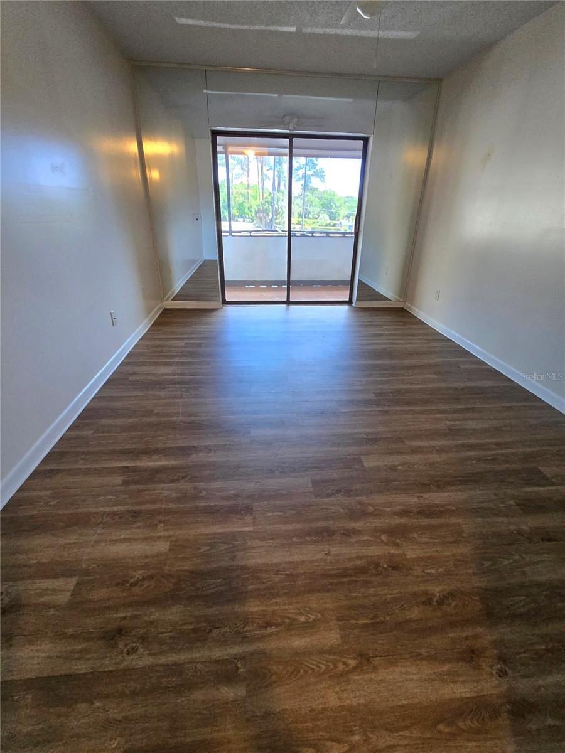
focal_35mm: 13
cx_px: 282
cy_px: 376
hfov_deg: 89.9
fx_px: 283
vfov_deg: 106.2
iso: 640
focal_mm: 2.2
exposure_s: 1/60.2
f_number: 2.2
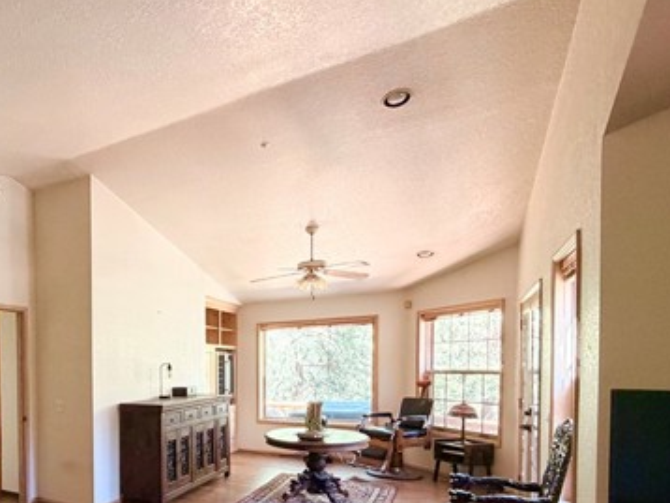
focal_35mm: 25
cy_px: 383
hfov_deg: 61.1
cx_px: 97
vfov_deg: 52.3
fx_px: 484
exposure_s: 1/60
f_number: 2.2
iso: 400
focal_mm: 2.22
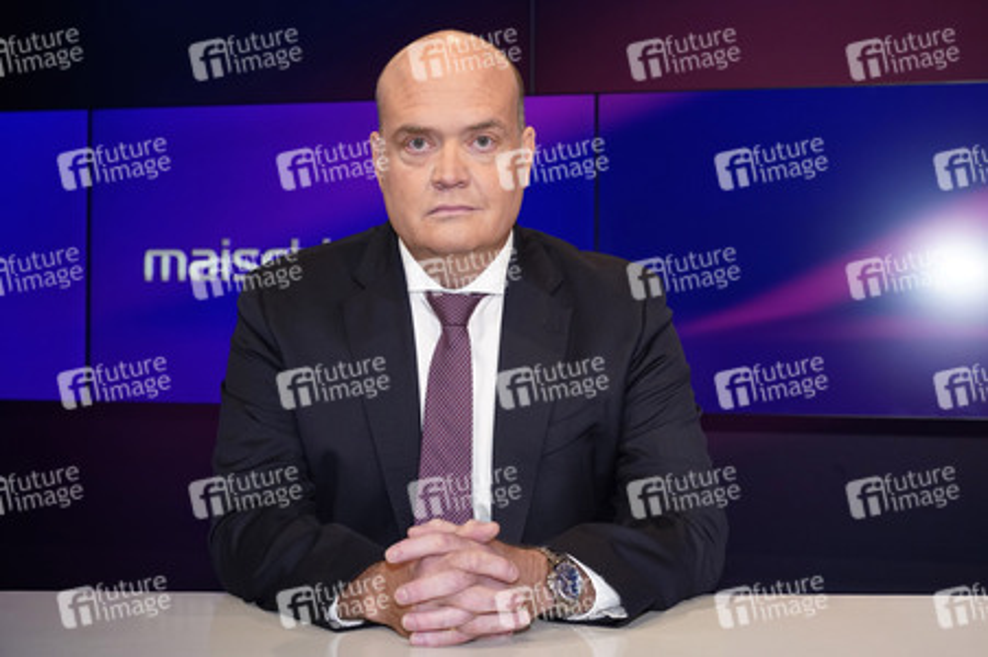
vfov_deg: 29.8
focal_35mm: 45
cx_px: 494
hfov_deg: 43.6
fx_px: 1234
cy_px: 328
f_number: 5.6
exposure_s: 1/125
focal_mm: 45
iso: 2000
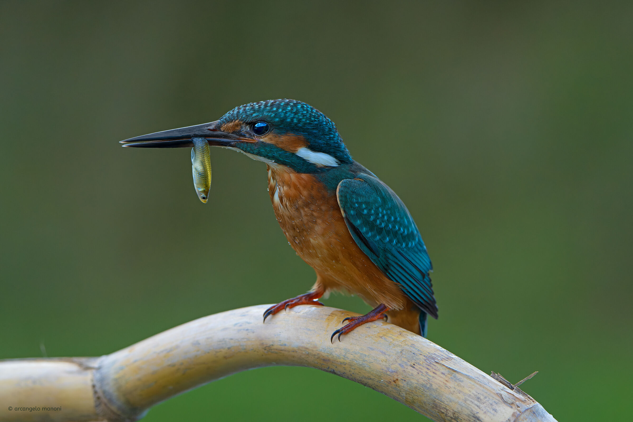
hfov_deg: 5.1
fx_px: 7156
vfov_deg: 3.4
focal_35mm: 407
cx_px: 316
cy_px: 211
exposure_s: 1/2500
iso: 4000
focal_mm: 407
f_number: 9
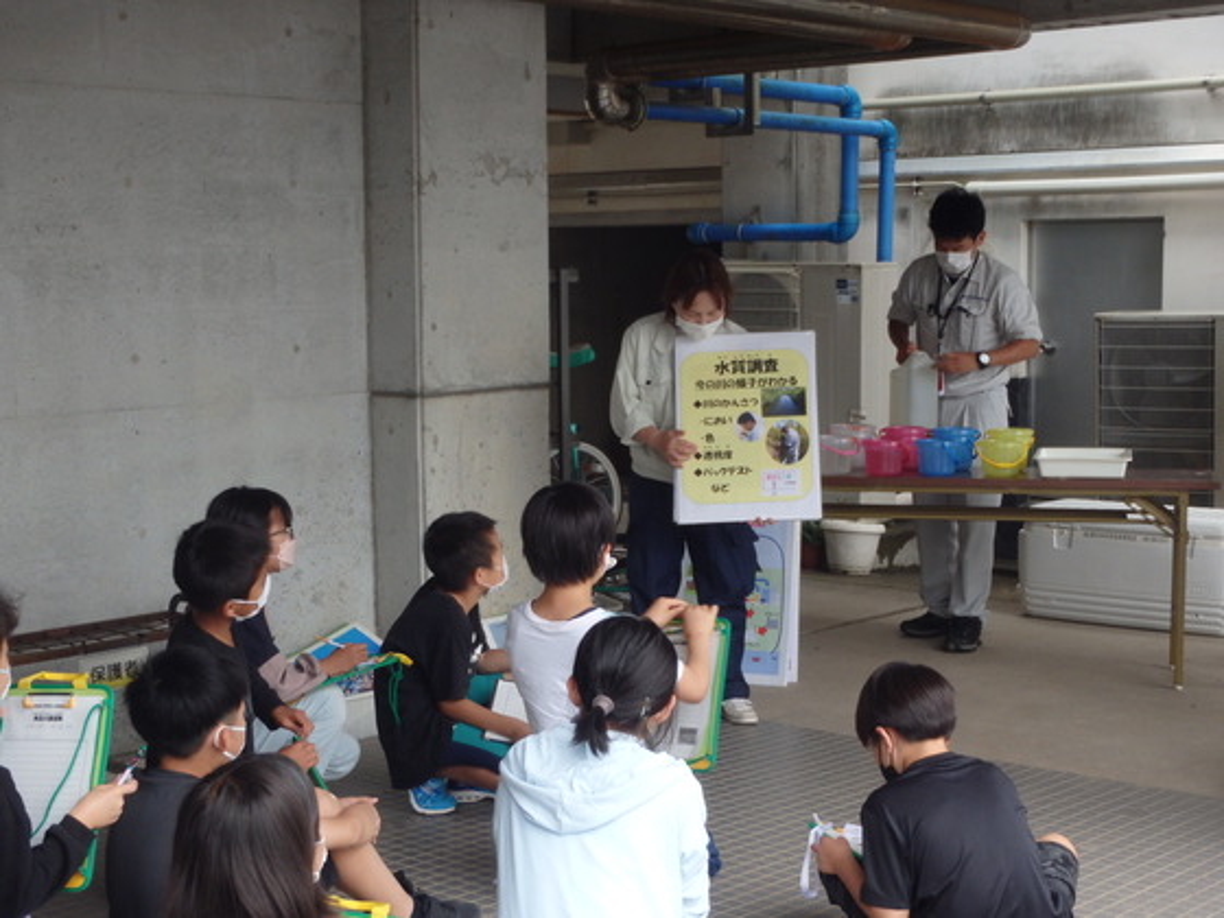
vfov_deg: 26.1
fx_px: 1980
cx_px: 612
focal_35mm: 56
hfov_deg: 34.3
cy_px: 459
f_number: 5.1
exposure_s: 1/80
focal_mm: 10
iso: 200
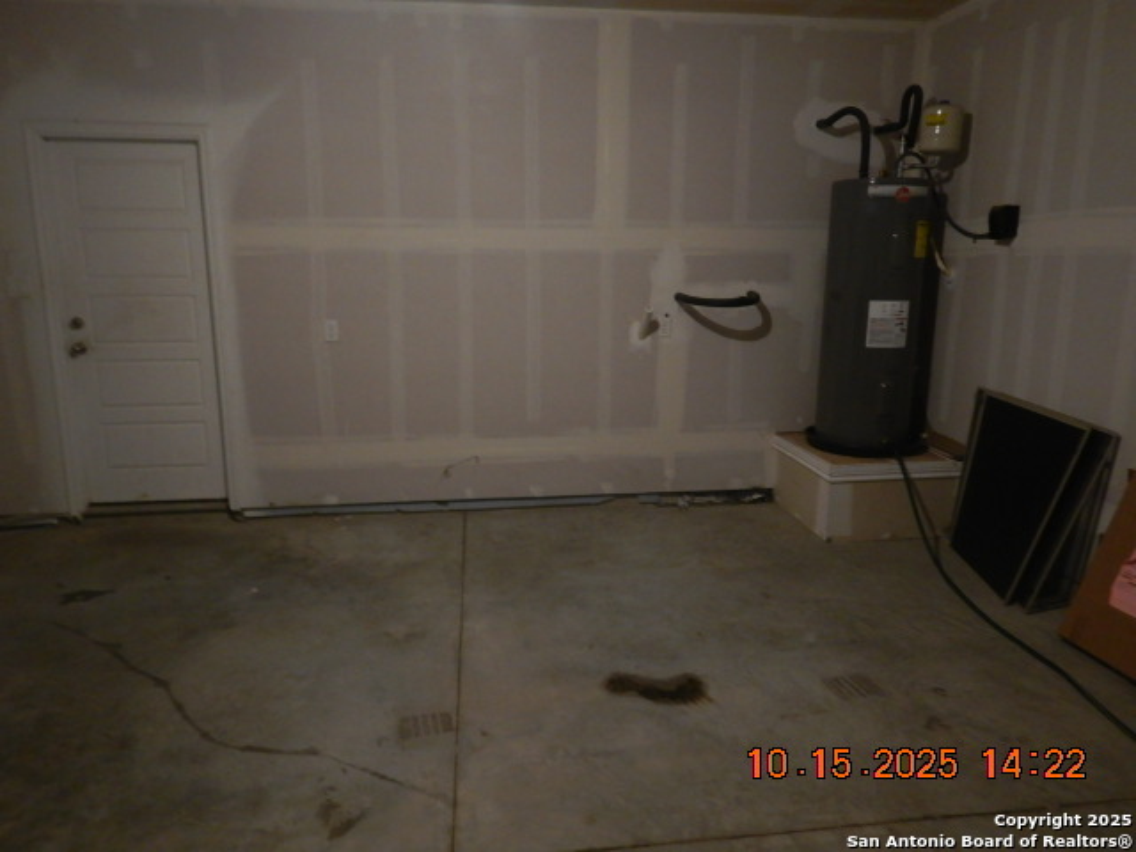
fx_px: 788
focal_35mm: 24
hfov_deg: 71.6
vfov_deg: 56.8
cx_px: 568
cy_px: 426
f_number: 2.8
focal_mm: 4.3
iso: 400
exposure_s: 1/15
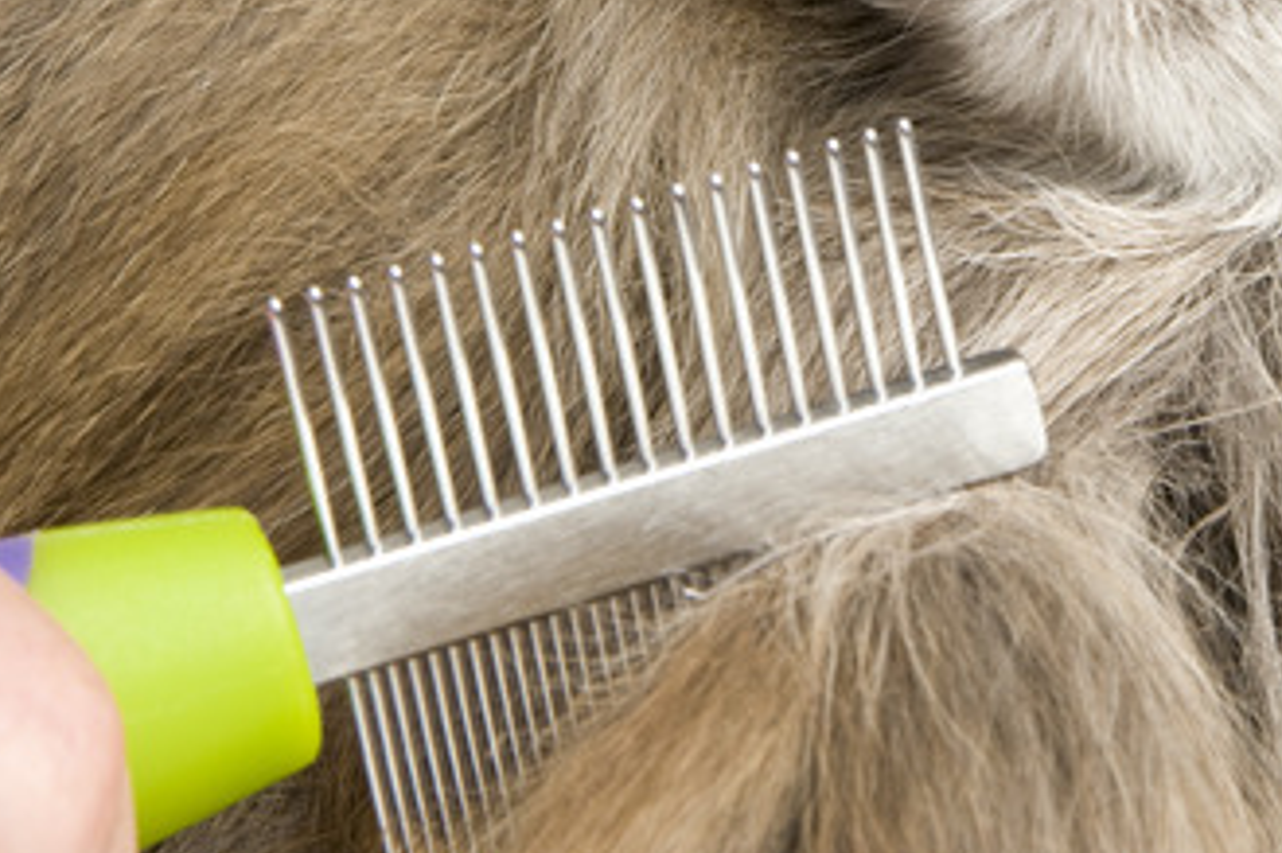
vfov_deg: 5.5
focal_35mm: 249
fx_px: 8862
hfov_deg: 8.3
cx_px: 1021
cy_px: -134
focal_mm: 105
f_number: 16
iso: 200
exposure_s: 1/200
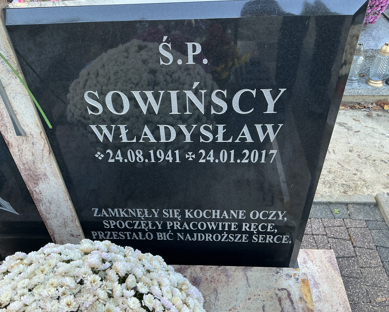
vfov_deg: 48.5
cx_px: 180
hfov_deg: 58.7
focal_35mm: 30
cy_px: 155
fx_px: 345
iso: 40
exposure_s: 1/60
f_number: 1.8
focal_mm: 3
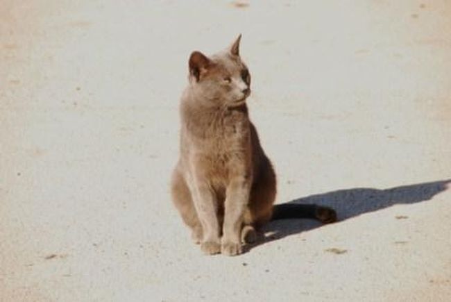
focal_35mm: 375
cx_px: 226
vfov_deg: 3.7
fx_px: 4703
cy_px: 151
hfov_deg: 5.5
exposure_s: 1/80
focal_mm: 250
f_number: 9
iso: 100
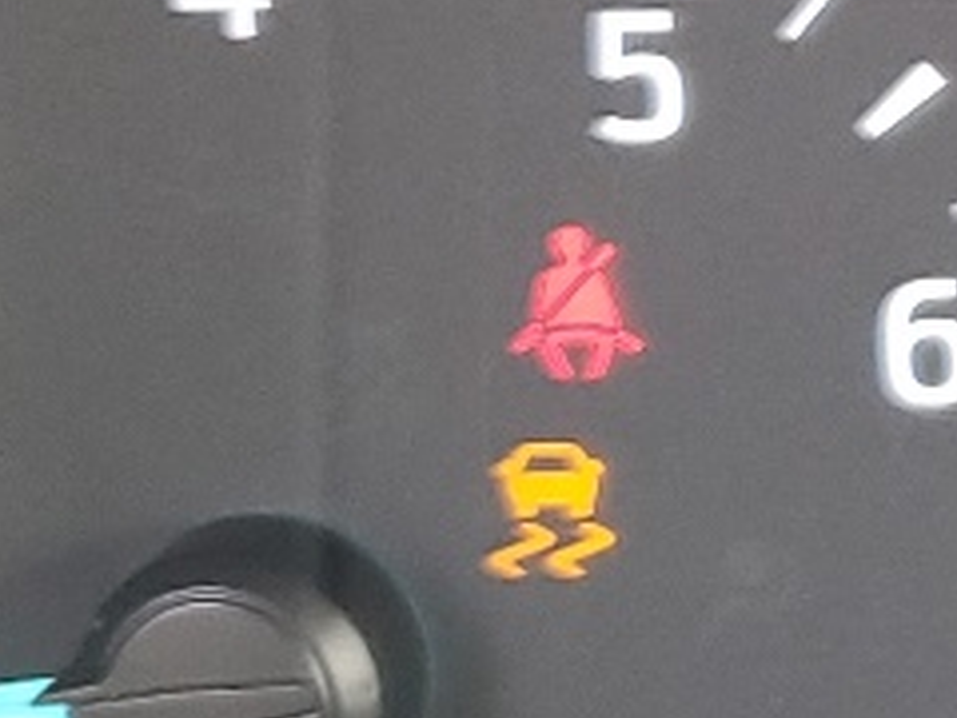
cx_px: 2353
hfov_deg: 9.9
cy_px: 32
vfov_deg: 8.5
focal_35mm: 173
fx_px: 4783
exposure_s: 1/60.2
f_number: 1.5
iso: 62
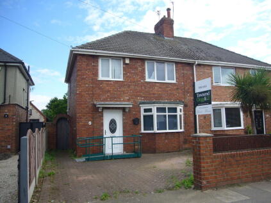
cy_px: 102
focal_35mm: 28
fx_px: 219
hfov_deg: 63.5
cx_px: 136
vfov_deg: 49.7
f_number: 5.6
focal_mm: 4.6
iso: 80
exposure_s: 1/200
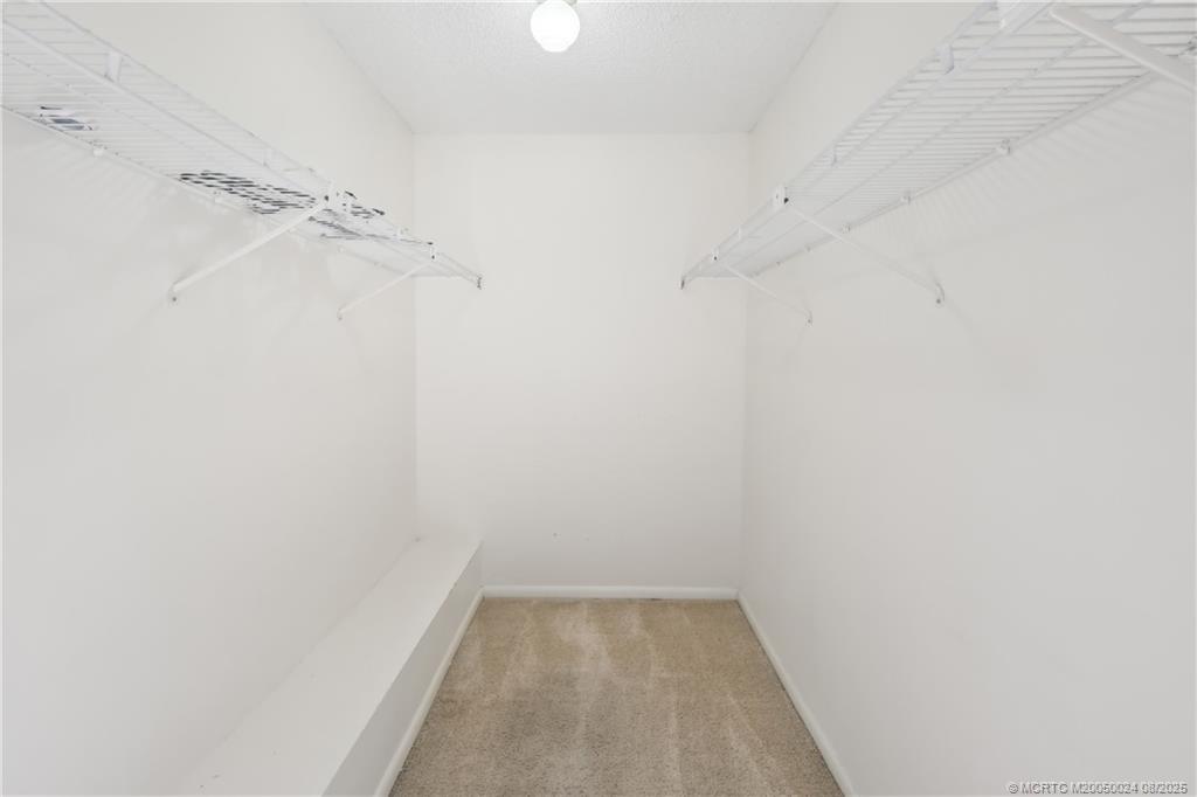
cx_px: 598
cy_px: 398
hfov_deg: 100.4
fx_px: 499
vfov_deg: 77.3
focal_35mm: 15
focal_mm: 10
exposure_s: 1/18
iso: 400
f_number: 8
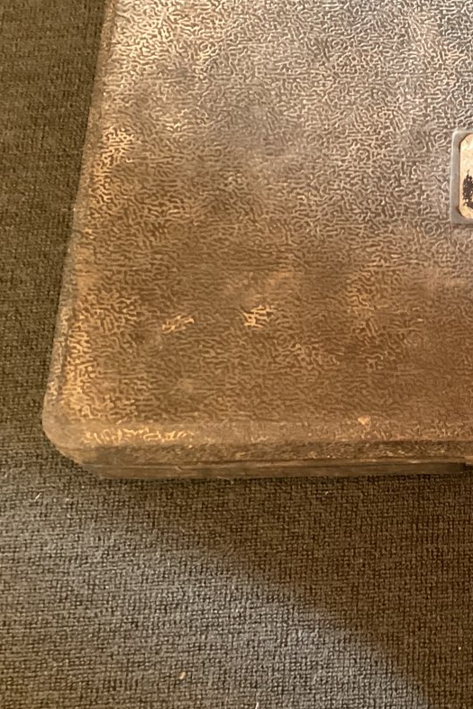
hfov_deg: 20.3
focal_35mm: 62
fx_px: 1221
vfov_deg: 32.2
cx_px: 593
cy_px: 264
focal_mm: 3.3
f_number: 2.4
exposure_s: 1/50
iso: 250
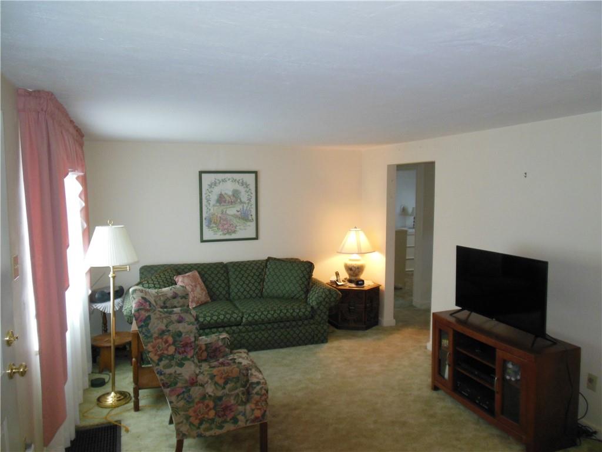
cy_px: 226
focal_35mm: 25
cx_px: 301
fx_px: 435
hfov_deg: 69.4
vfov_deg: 54.9
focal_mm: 4.5
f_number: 3.2
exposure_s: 1/30
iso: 400
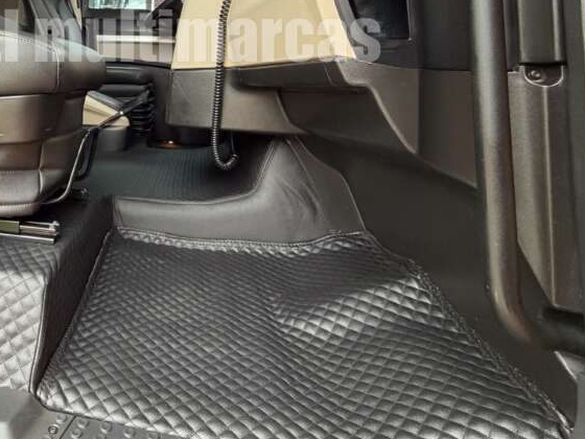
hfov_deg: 57.1
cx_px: 69
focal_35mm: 27
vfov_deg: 46.3
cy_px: 42
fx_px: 456
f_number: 2.2
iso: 320
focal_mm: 2.22
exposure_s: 1/91
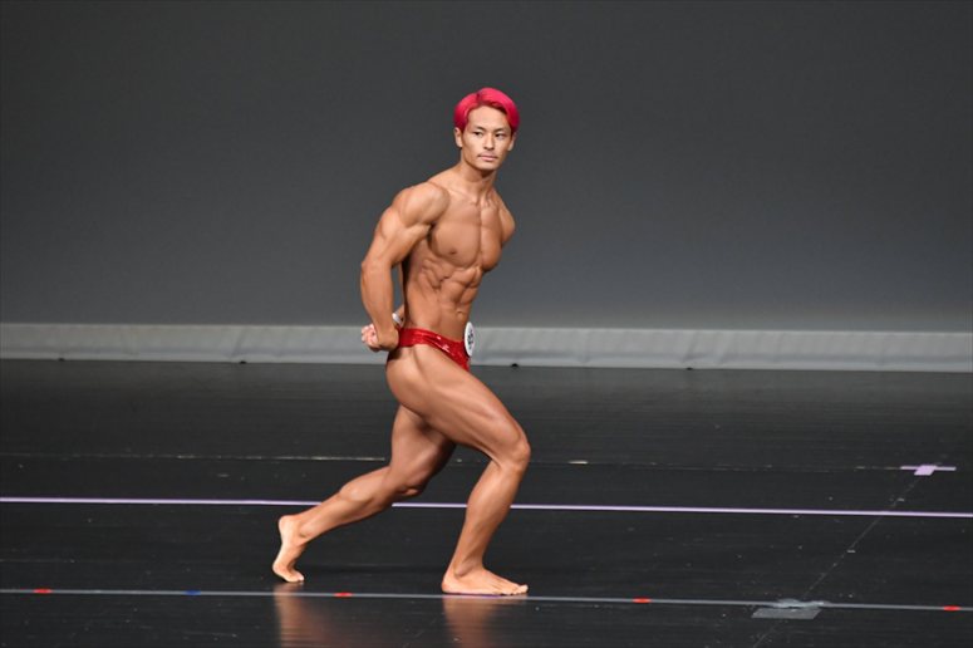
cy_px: 324
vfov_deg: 3.7
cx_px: 486
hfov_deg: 5.5
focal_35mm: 375
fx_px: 10131
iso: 4000
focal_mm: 250
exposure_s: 1/400
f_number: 5.6
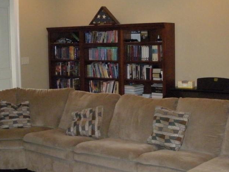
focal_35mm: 59
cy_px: 78
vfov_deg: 24.8
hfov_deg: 32.6
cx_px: 132
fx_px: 390
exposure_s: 1/60
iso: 800
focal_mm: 6.3
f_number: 3.5
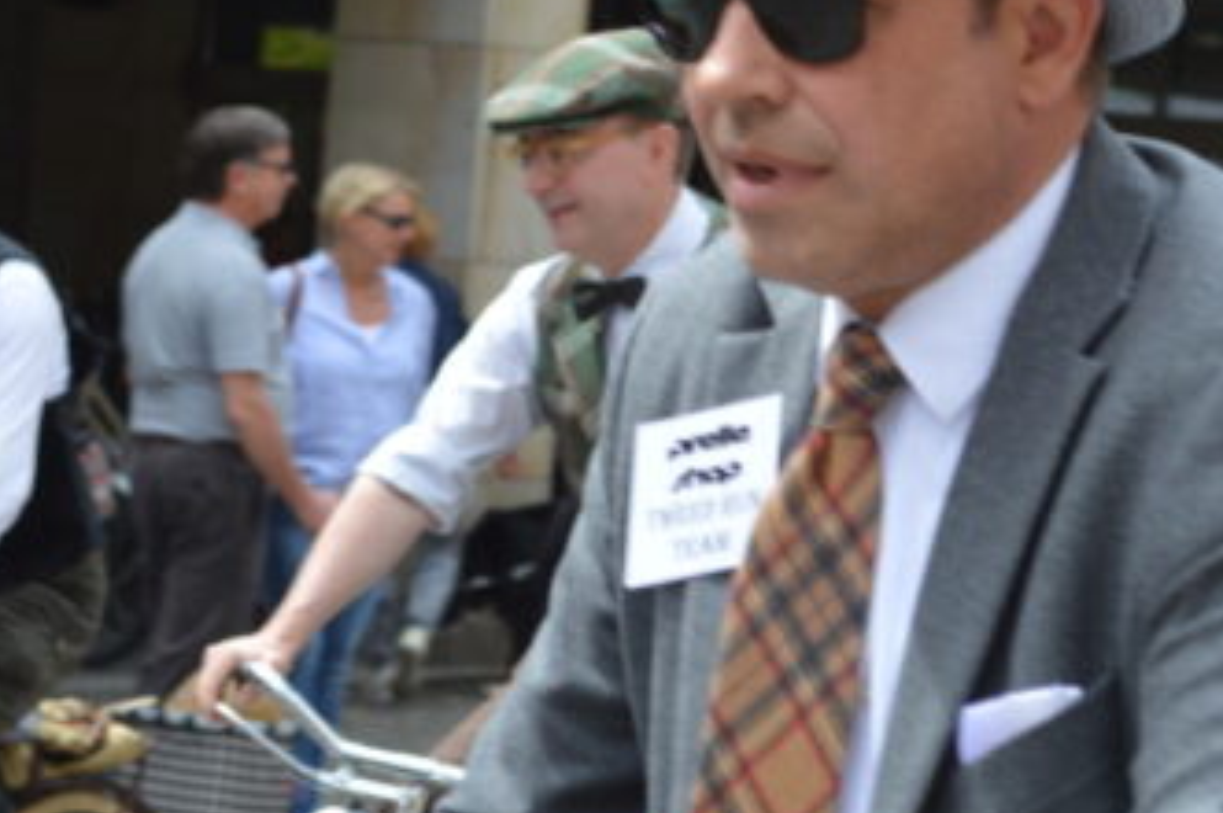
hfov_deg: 14.0
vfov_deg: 9.4
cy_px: 227
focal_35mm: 146
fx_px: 4951
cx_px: 948
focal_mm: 55
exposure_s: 1/160
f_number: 6.3
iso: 100
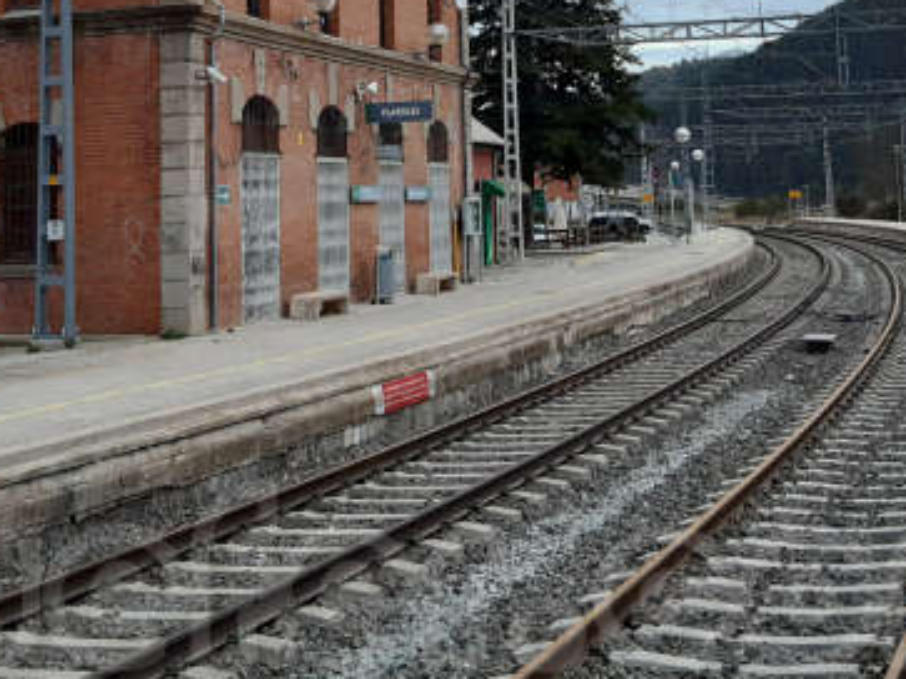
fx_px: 1439
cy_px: 65
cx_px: 444
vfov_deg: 25.7
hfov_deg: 34.9
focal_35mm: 55
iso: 40
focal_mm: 3.92
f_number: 1.7
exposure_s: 1/135
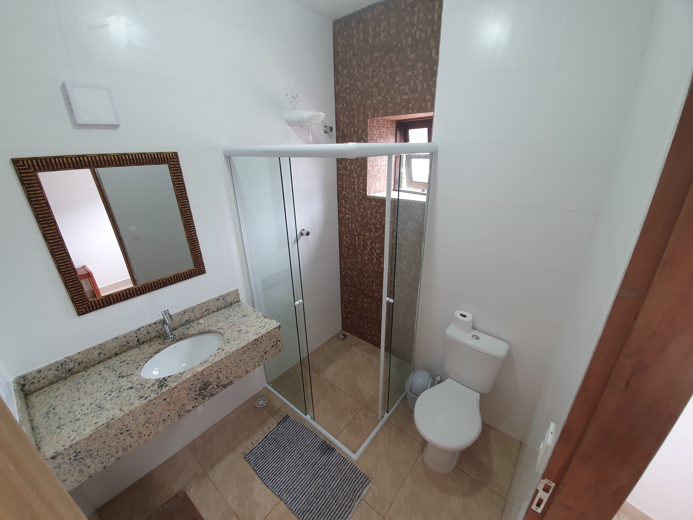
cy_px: 260
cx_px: 346
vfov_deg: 89.9
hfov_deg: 106.2
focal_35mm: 13
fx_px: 260
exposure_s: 1/60
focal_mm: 1.8
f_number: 2.2
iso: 100
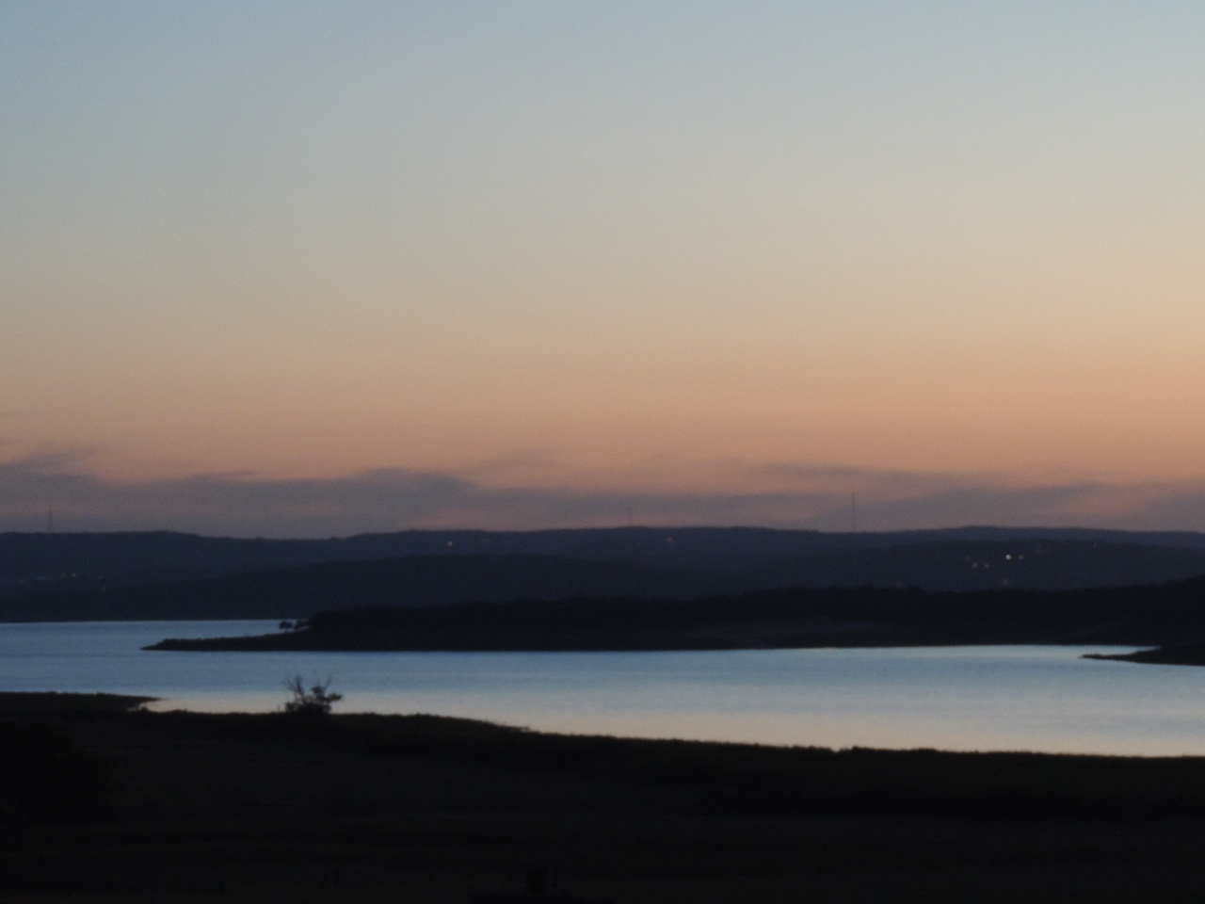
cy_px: 452
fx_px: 5396
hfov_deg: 12.7
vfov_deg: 9.6
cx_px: 602
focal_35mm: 155
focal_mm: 27.6
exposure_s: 1/30
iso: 800
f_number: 4.4
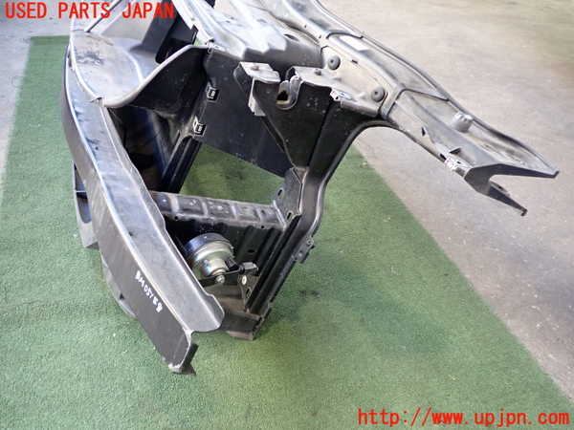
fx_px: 497
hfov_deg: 60.0
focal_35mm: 30
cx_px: 287
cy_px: 215
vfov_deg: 46.8
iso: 200
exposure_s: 1/30
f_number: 2.3
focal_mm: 5.4
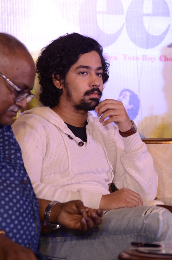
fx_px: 1350
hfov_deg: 7.3
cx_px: 86
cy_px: 130
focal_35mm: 188
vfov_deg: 11.0
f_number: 4.8
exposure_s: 1/125
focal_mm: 125
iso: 640
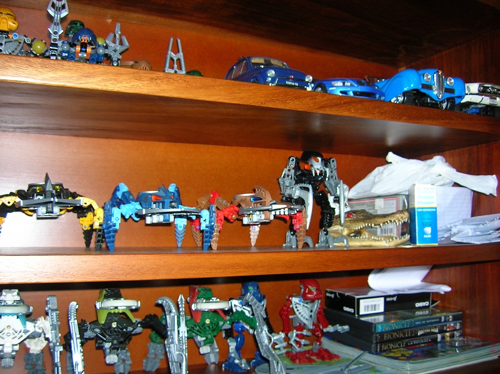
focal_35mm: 34
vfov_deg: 41.7
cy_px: 187
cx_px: 250
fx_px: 491
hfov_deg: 54.0
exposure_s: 1/60.1
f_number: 2.9
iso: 50
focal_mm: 5.7
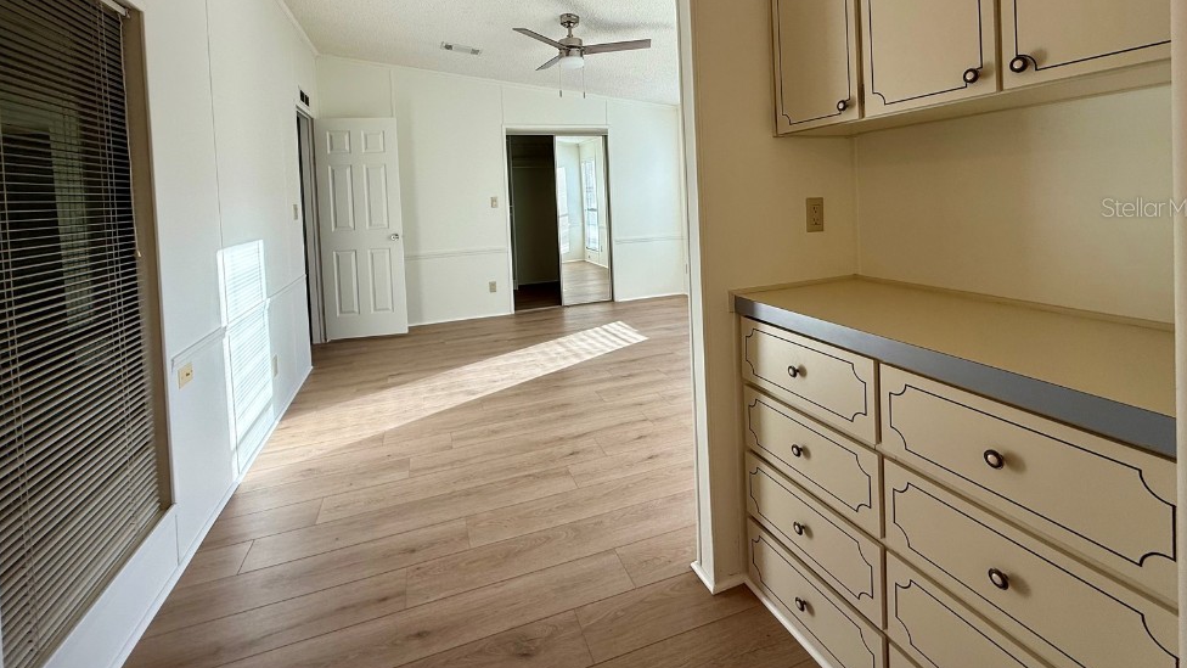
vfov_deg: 64.8
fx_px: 504
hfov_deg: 99.4
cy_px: 207
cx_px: 594
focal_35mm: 16
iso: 50
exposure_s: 1/159
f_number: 2.2
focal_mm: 2.22
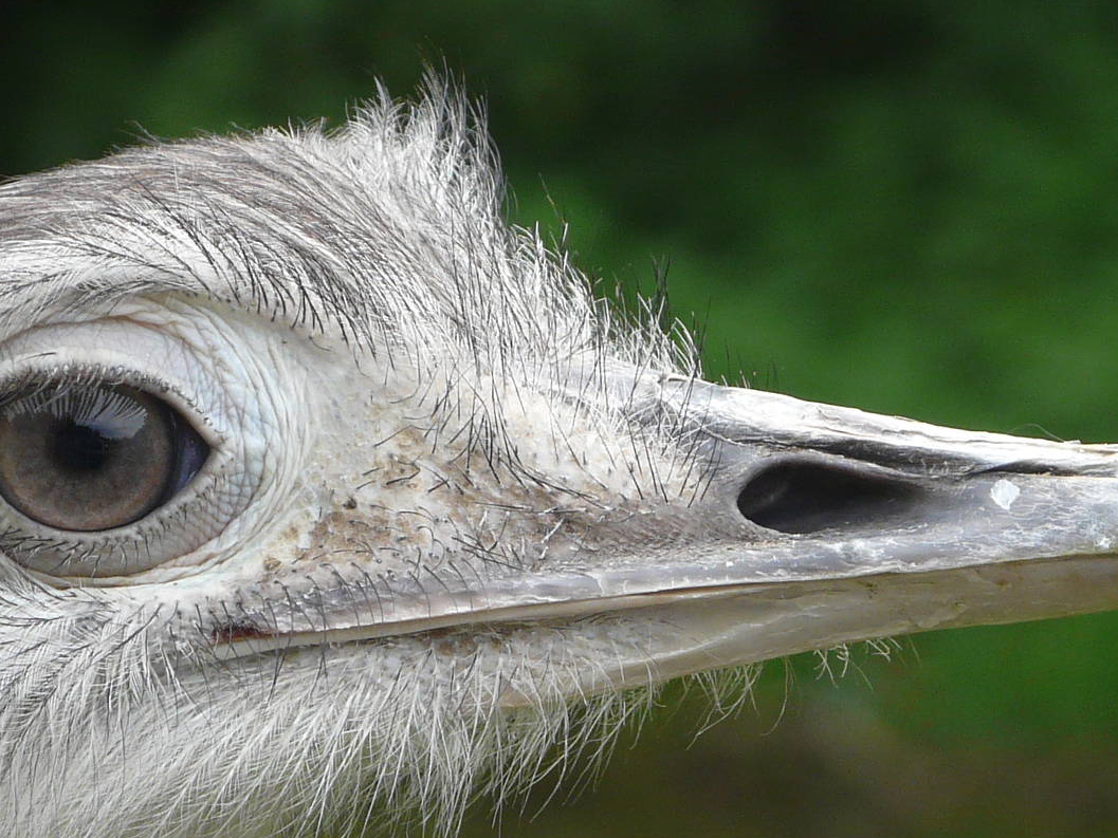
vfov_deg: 2.8
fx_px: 17313
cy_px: 471
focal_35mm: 536
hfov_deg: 3.7
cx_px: 533
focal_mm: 36.5
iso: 100
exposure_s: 1/200
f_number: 4
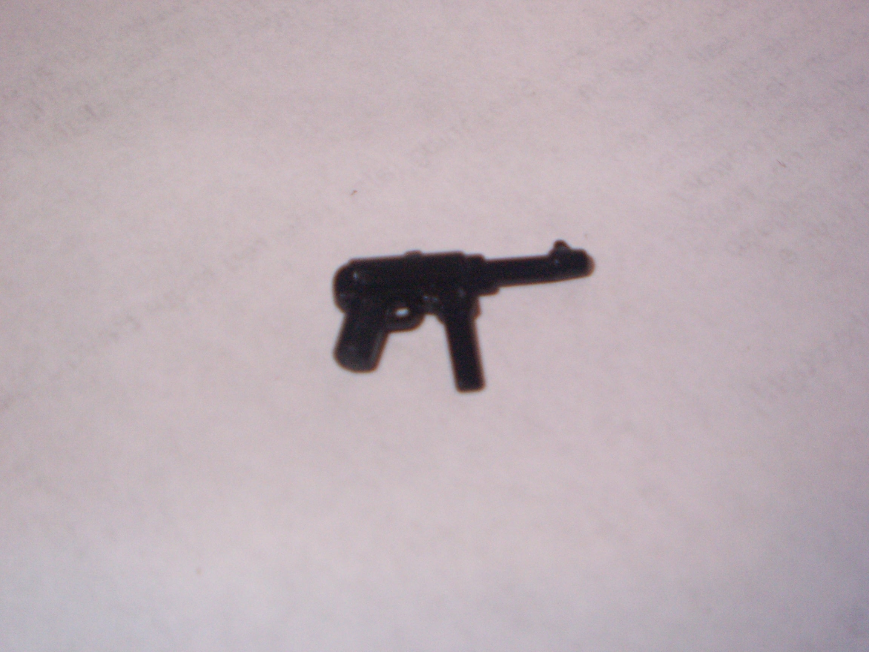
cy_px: 326
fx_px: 1908
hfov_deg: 25.7
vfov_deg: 19.4
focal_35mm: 76
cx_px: 434
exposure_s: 1/100
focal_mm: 12.4
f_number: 4.2
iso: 200
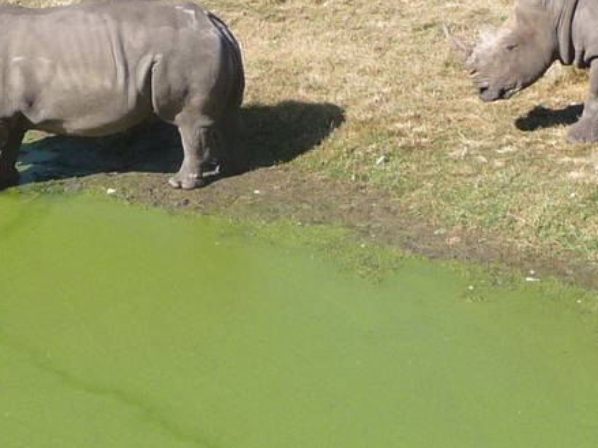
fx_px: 1762
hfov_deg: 19.1
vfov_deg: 14.4
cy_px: 63
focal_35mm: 102
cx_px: 139
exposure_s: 1/640
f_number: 3.3
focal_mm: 4.7
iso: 100
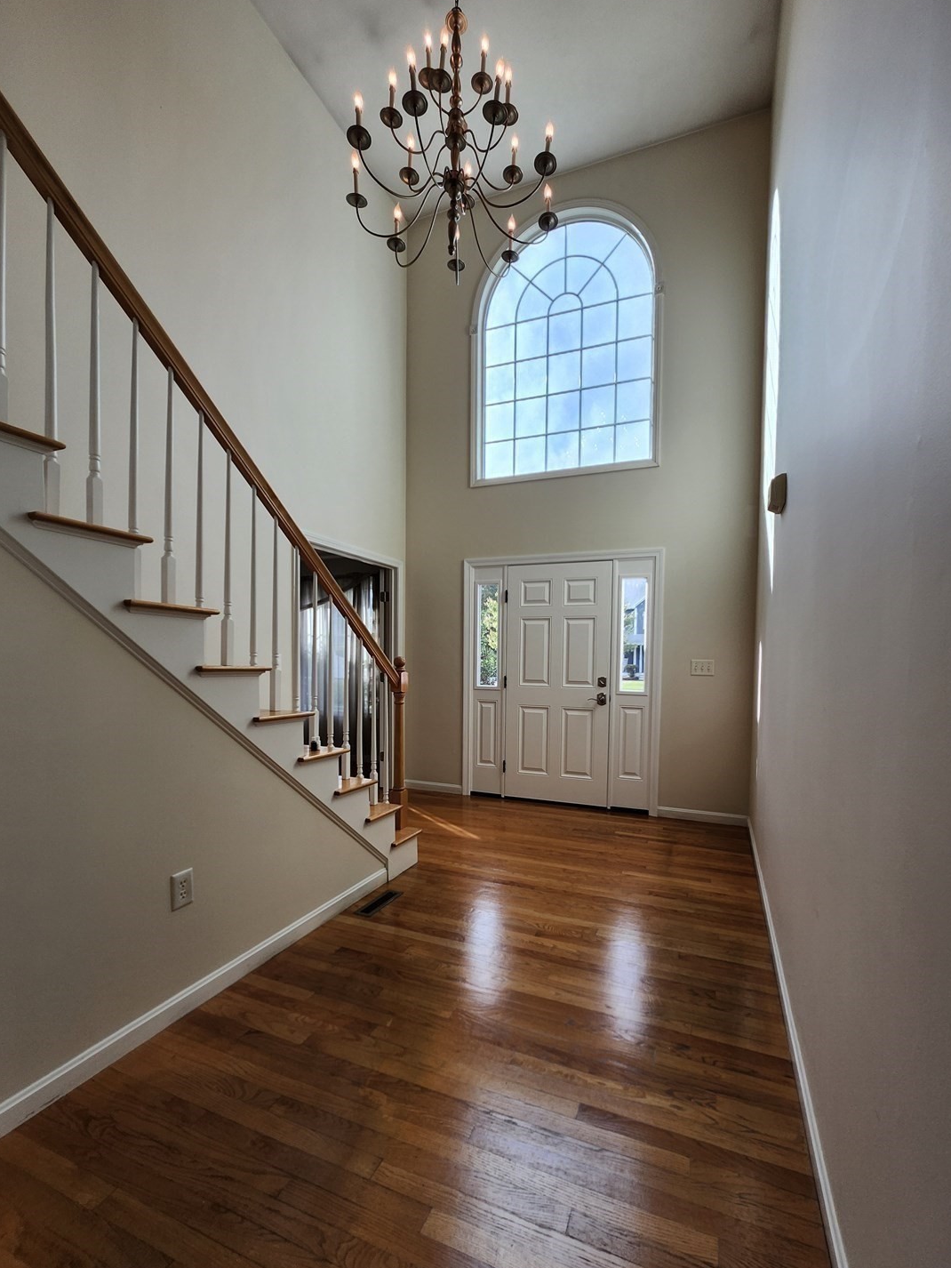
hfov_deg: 85.7
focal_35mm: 14
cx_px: 492
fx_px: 513
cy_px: 670
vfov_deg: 101.9
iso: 40
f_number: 2.2
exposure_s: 1/187
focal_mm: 1.74
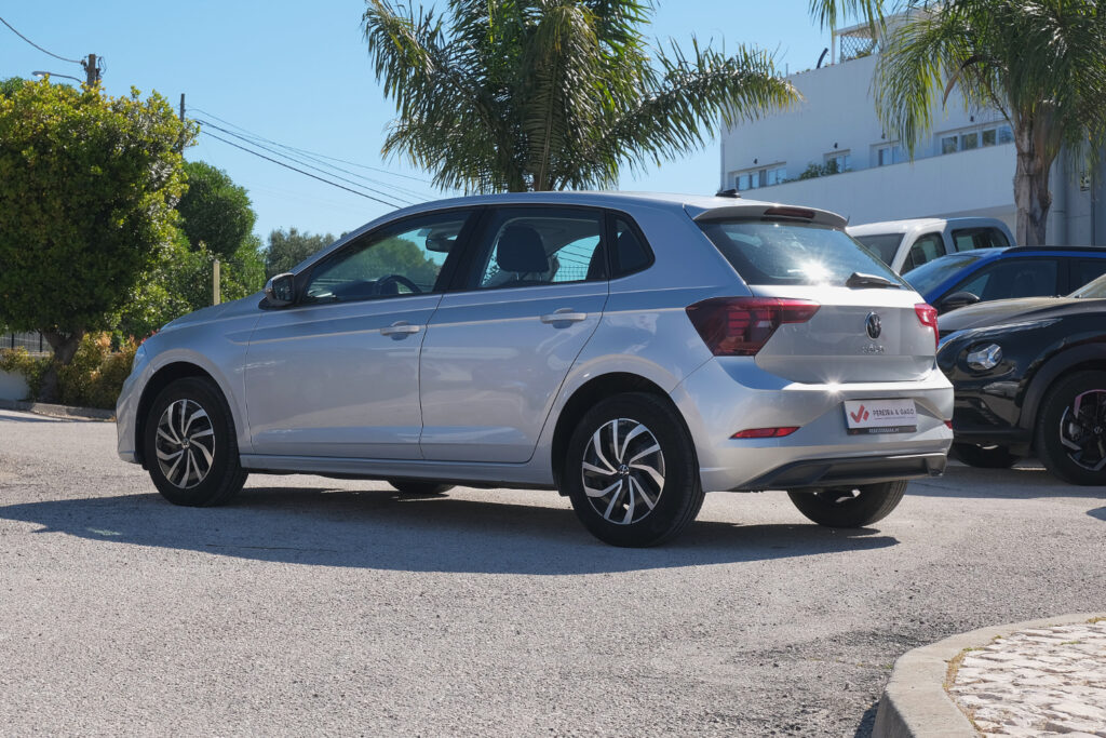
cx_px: 553
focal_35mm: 65
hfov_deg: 31.0
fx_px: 1997
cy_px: 369
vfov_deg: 20.9
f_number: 9
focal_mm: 43.2
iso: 160
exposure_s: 1/250
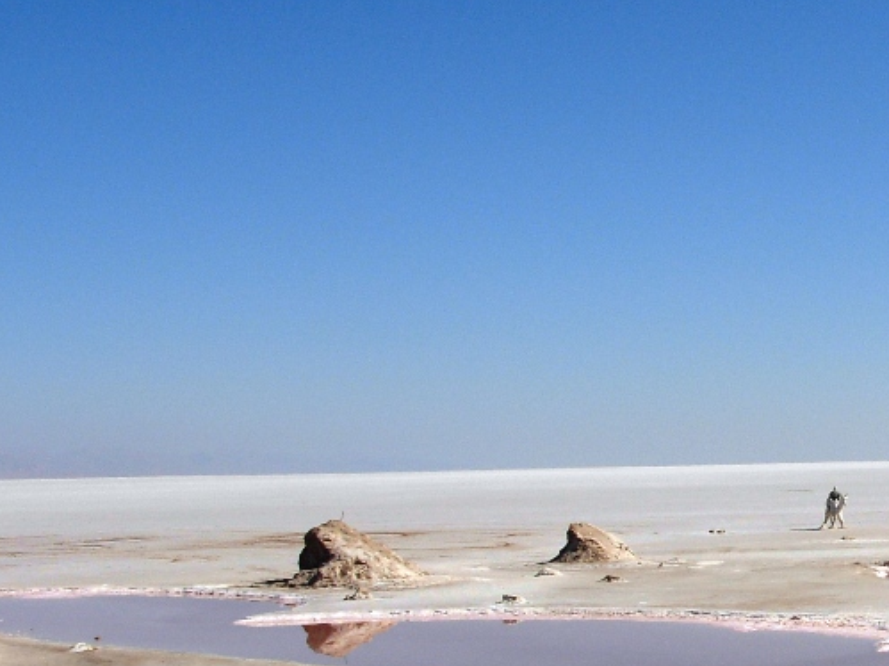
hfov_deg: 24.4
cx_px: 786
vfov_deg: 18.9
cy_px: 422
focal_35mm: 78
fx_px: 2003
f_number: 4.9
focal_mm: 6.3
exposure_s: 1/1490
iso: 79
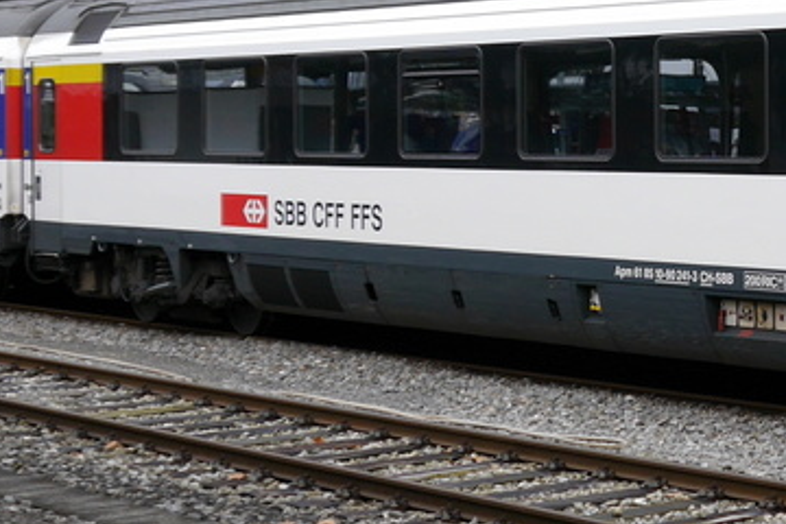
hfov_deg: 18.3
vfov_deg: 14.0
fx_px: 2118
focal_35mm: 97
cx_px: 1225
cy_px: 118
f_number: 5
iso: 160
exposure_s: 1/160
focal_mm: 14
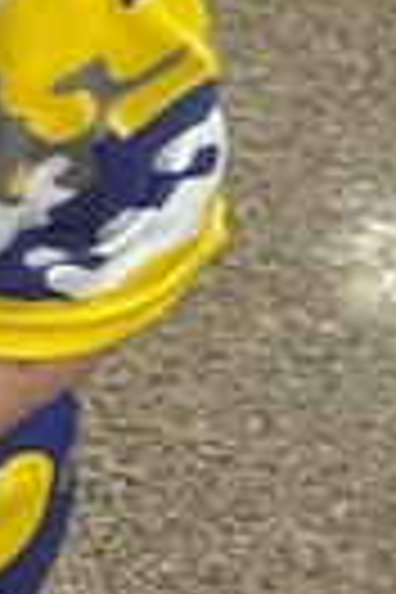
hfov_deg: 6.0
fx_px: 3052
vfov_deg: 11.0
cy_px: 626
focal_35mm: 185
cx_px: -1314
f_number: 1.9
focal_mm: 2.69
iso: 100
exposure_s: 1/41
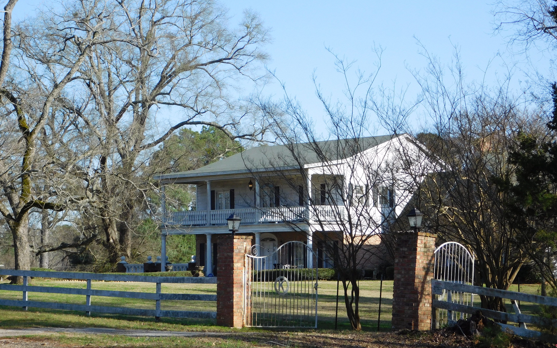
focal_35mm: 97
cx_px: 279
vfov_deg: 13.5
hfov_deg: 21.4
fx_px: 1473
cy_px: 177
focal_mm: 16.1
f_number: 4.5
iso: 125
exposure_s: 1/500
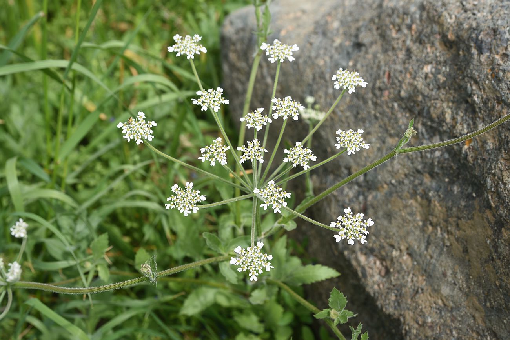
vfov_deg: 24.2
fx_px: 793
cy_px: 170
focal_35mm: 56
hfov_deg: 35.6
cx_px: 255
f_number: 9
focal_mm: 56
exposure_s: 1/200
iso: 125
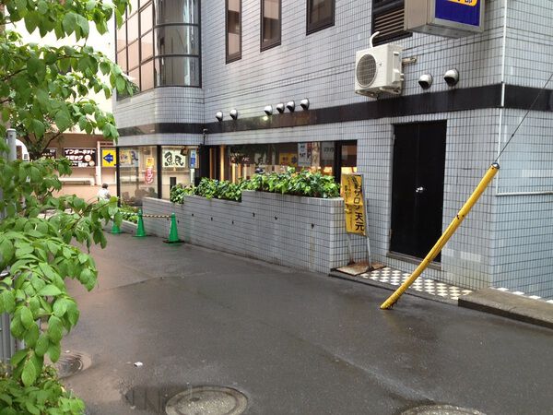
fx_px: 559
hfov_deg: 52.6
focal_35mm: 35
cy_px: 208
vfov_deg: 40.7
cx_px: 276
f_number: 2.4
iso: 50
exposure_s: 1/30
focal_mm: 4.28
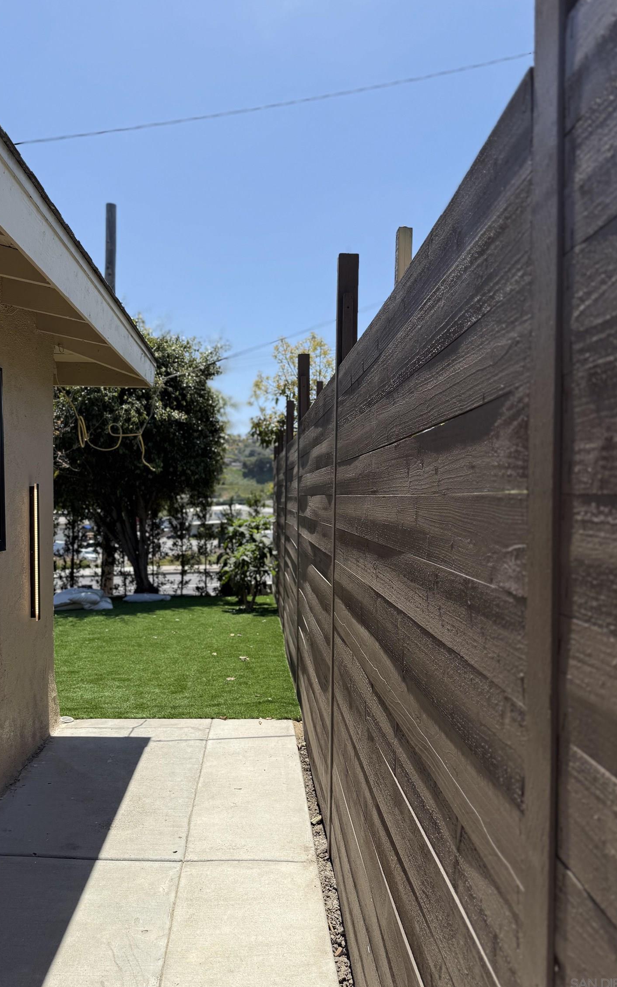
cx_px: 297
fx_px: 699
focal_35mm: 26
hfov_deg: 47.6
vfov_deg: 70.4
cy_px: 489
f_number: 1.78
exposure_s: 1/4673
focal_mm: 6.76
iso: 80
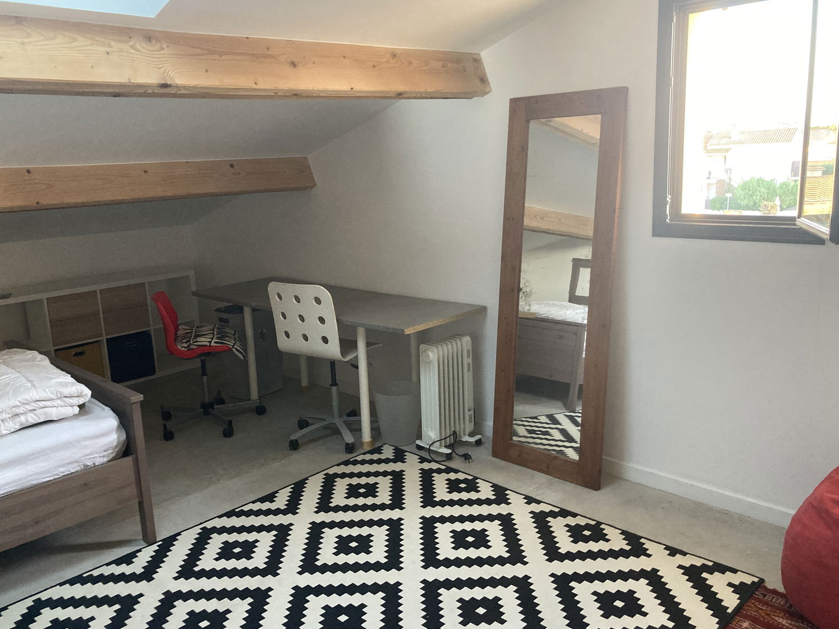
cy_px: 318
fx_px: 727
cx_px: 412
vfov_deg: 46.8
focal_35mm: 30
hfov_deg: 60.0
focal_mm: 3.99
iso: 320
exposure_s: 1/60
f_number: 1.8
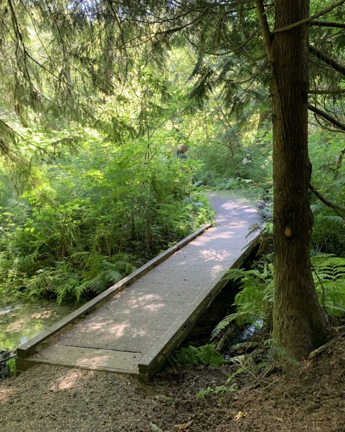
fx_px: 434
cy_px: 217
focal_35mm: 34
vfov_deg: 52.8
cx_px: 175
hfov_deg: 43.3
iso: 100
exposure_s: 1/91
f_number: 1.8
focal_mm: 4.25
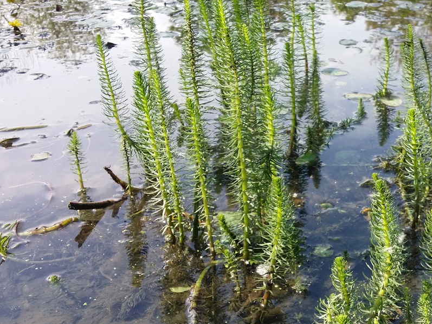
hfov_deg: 35.1
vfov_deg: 27.5
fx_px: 662
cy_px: 183
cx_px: 343
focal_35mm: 53
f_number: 2.2
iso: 50
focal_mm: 4.13
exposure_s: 1/242
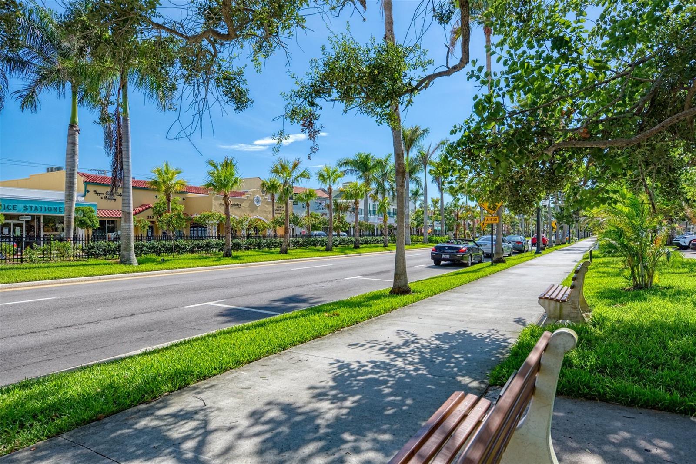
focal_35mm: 22
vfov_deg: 57.2
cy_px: 232
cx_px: 348
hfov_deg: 78.6
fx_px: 425
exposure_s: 1/250
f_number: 7.1
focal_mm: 22
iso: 250
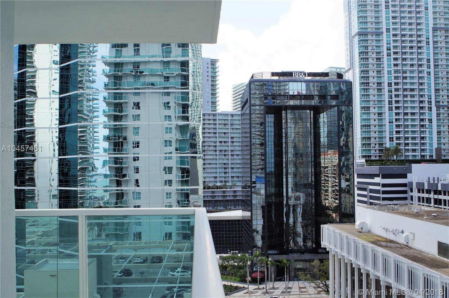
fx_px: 448
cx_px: 224
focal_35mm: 36
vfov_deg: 36.8
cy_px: 149
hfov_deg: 53.2
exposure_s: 1/60
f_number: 11
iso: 100
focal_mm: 24
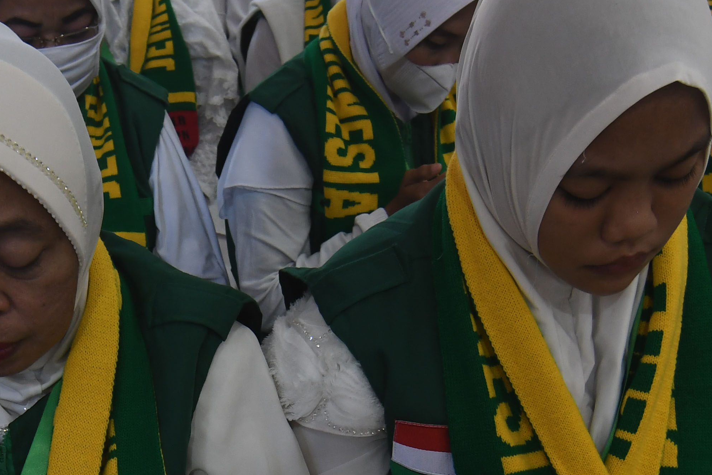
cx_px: 191
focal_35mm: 50
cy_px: 453
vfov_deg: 25.9
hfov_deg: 38.7
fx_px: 989
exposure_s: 1/25
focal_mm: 12
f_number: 4
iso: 640
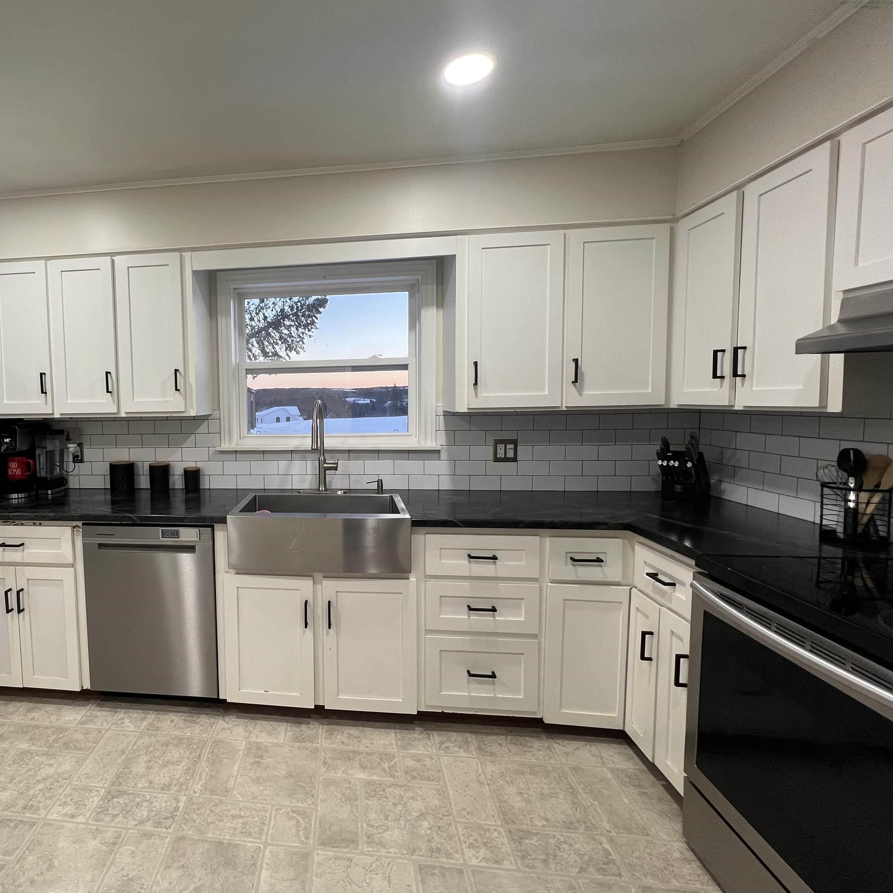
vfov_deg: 87.4
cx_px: 282
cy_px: 435
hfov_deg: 83.7
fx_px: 467
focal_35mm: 16
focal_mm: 1.57
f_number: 1.8
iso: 160
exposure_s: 1/99
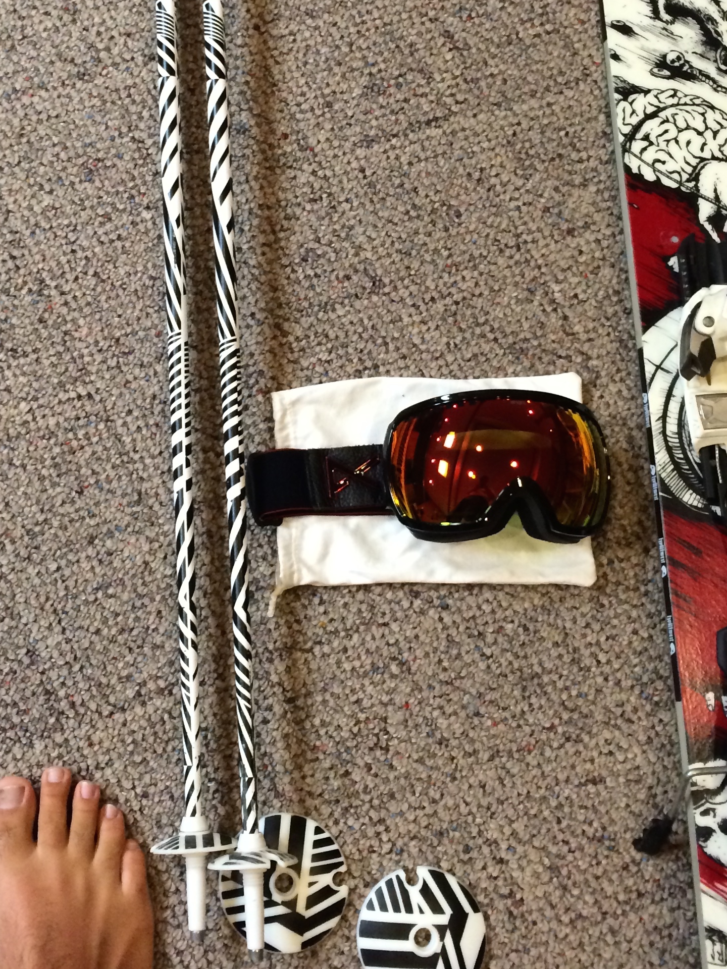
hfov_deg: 28.5
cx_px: 273
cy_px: 317
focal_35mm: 51
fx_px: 1428
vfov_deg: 37.1
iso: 250
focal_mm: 4.12
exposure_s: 1/30
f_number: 2.2
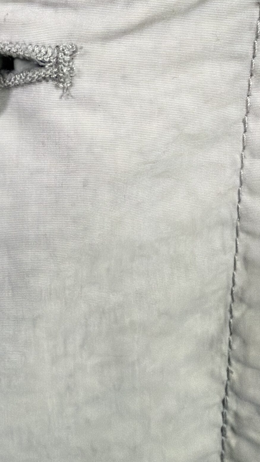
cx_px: -14
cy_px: 97
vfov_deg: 45.2
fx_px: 527
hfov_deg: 25.9
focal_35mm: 43
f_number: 2.2
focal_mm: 2.22
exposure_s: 1/84
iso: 250
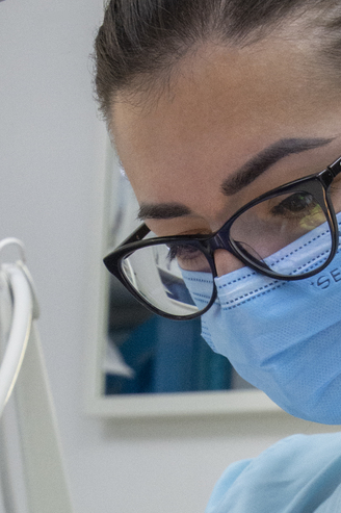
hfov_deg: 6.8
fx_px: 2860
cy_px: 558
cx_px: 181
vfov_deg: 10.1
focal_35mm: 201
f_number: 6.3
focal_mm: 44
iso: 2000
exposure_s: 1/100
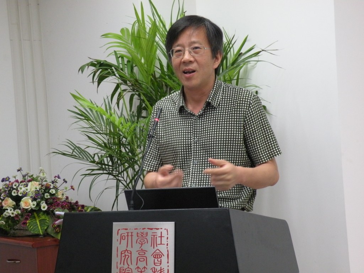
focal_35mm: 93
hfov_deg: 21.1
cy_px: 136
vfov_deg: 15.9
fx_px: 978
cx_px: 182
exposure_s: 1/27.6
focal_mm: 16.4
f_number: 4
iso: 400
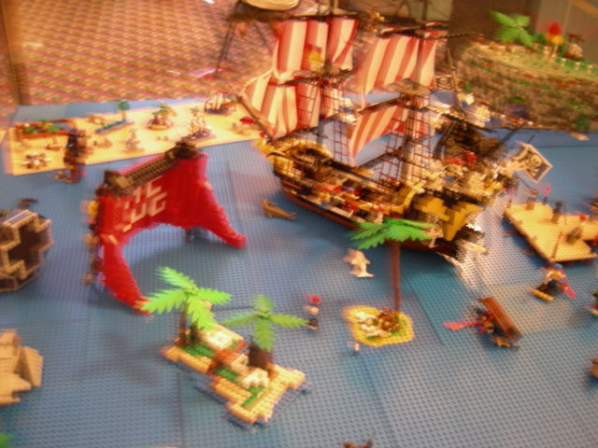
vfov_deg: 39.7
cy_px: 224
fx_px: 622
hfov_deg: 51.4
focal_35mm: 36
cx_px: 299
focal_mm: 7.5
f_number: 2.7
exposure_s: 1.06
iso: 200
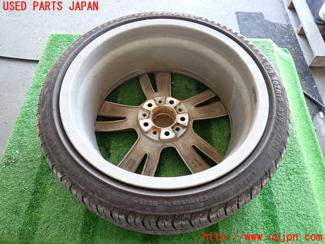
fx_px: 235
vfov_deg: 54.9
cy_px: 122
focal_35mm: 25
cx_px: 162
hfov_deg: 69.4
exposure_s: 1/30
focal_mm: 4.5
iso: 250
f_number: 2
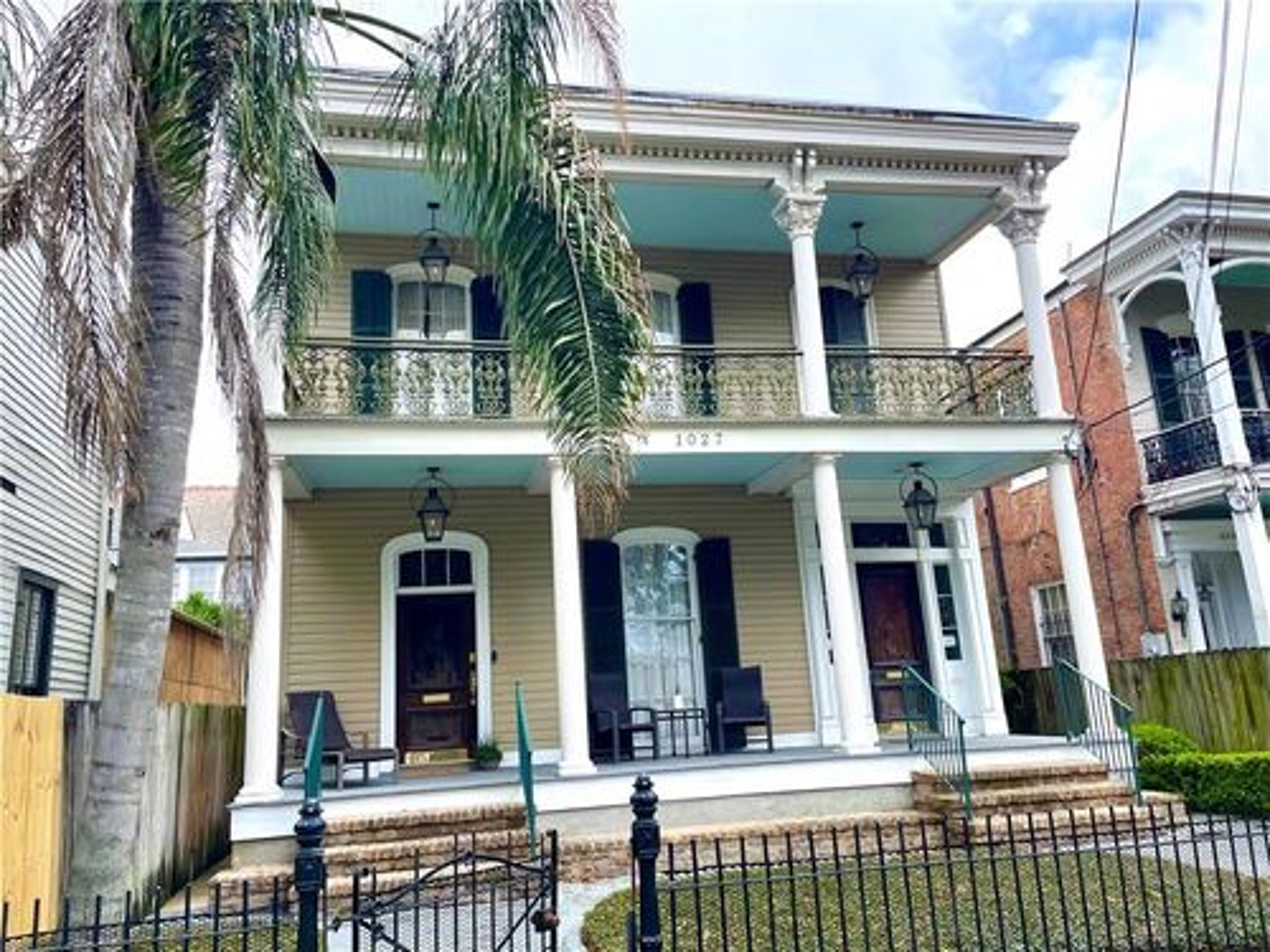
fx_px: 954
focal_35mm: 26
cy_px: 476
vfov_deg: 53.1
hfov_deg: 67.3
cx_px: 635
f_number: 1.6
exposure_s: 1/1006
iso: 32
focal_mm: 4.2
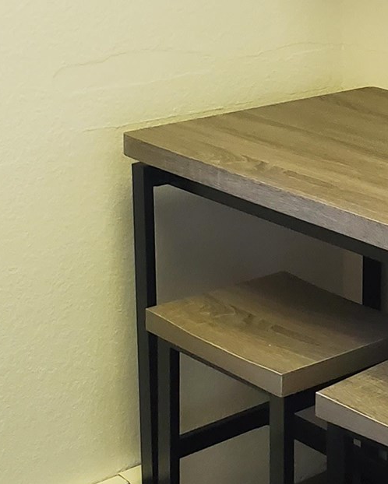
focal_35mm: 94
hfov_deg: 14.8
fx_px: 1349
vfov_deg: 20.1
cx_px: 639
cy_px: 75
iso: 200
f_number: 2.4
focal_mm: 4.3
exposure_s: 1/40
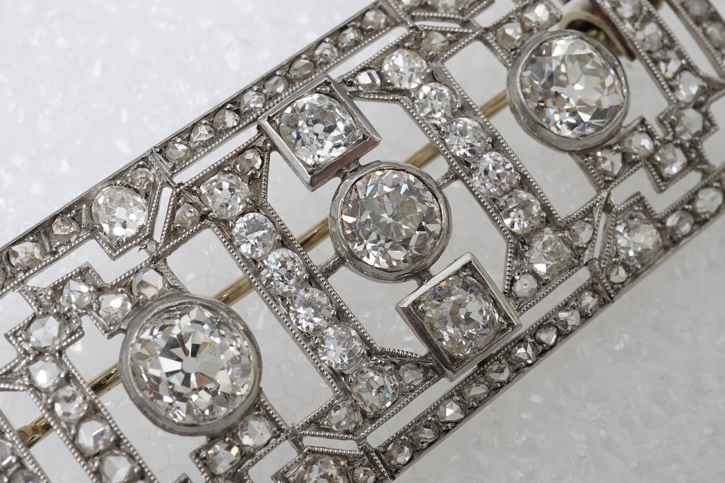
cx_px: 390
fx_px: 1269
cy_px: 223
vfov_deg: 21.6
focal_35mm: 63
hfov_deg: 31.9
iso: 500
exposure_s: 1/125
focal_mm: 30
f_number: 20
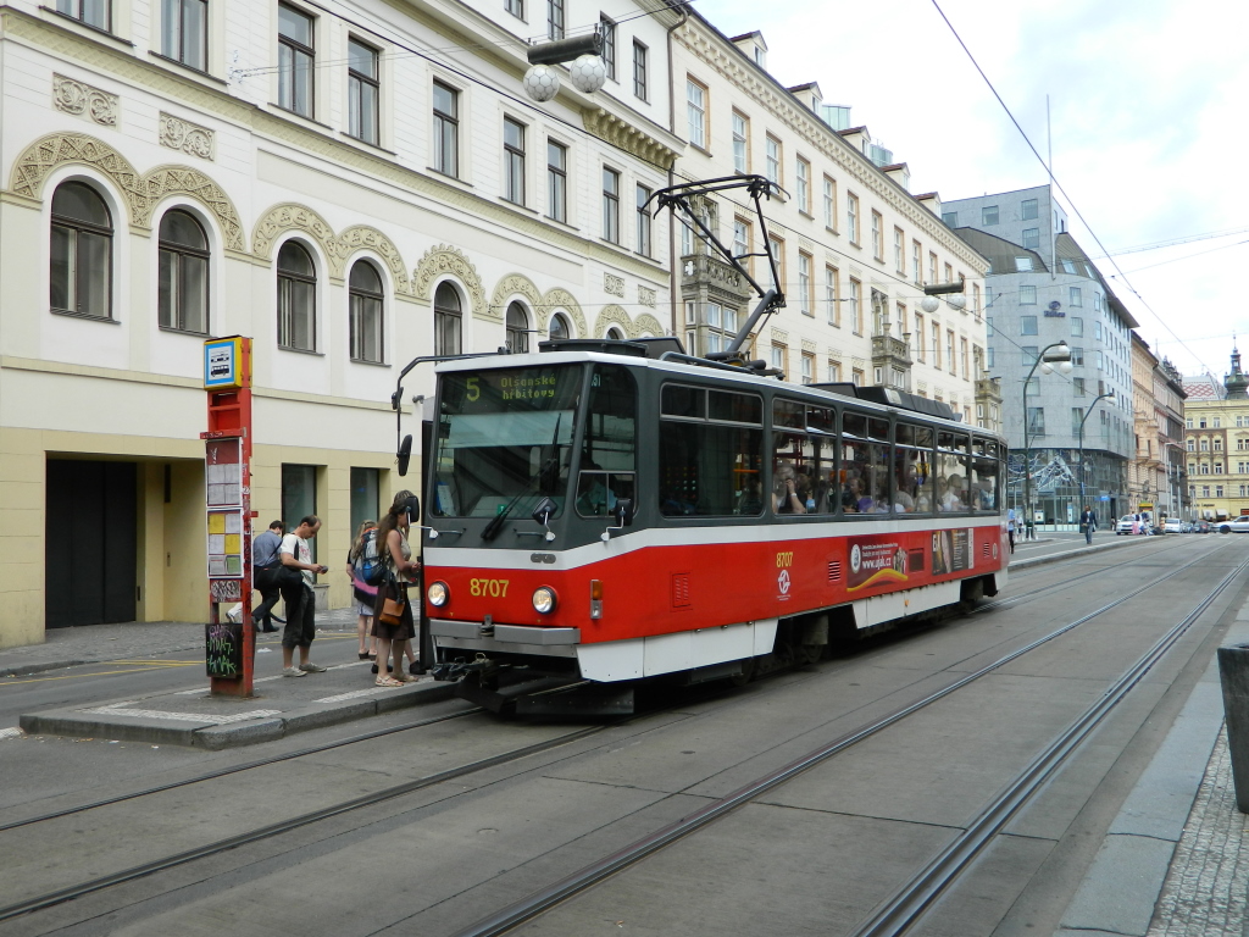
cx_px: 624
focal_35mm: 31
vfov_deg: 45.4
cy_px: 468
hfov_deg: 58.4
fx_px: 1119
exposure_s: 1/500
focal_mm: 5.6
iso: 80
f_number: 3.2
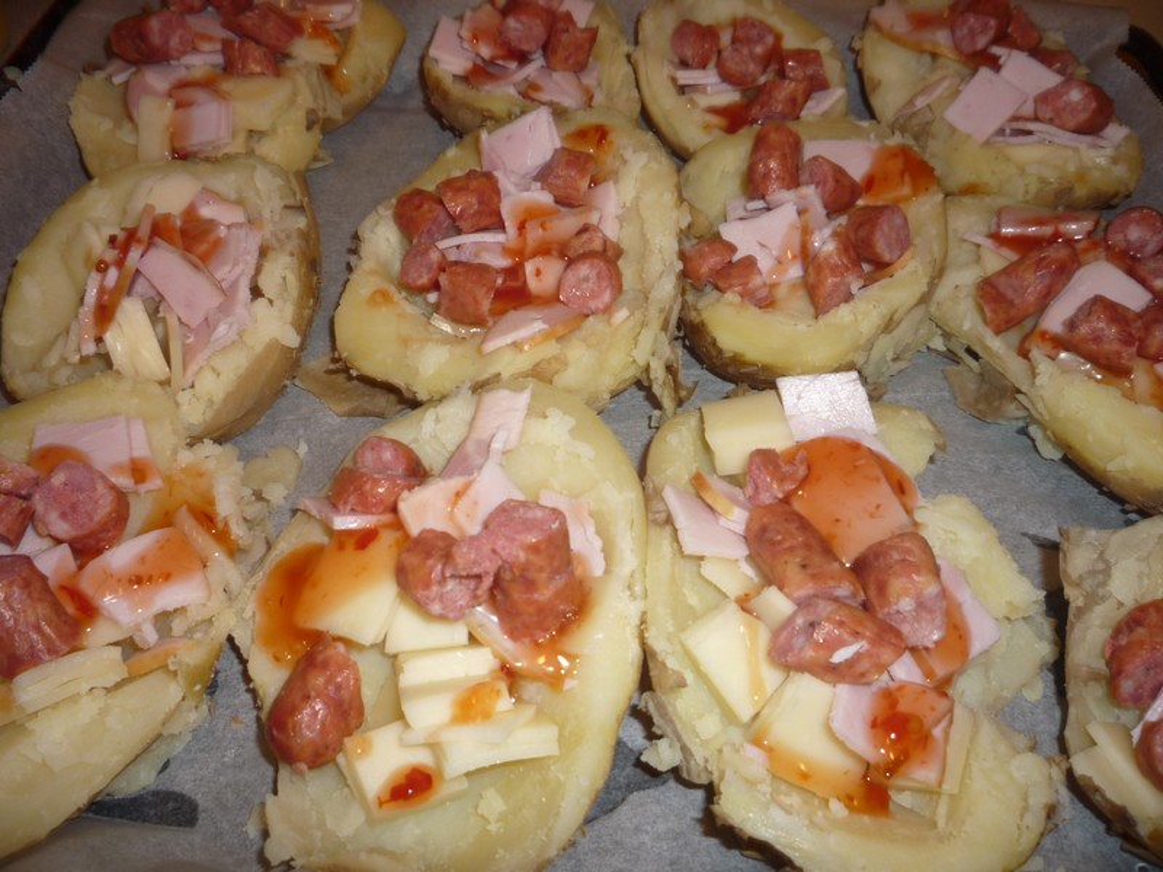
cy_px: 436
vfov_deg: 46.8
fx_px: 1008
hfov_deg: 60.0
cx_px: 582
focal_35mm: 30
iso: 100
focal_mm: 5.2
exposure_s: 1/30
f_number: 3.3
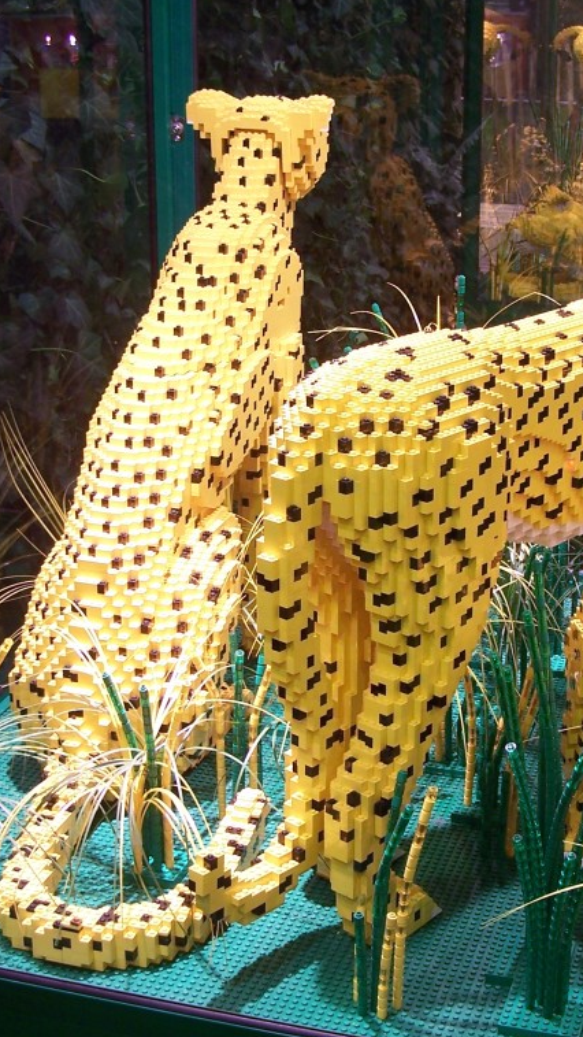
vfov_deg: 37.2
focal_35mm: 56
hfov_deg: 21.3
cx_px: 431
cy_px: 512
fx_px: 1538
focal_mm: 6.3
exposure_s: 1/6
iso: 80
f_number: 2.8
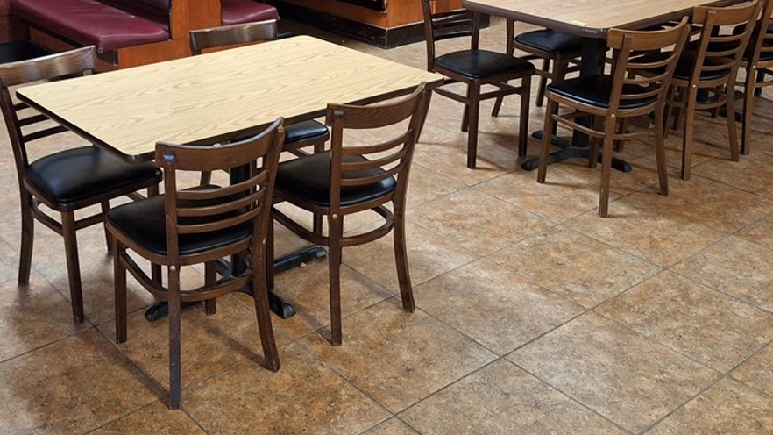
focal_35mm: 43
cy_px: 73
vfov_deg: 27.1
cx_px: 276
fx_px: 881
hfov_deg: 46.8
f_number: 1.8
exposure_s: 1/24
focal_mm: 5.54
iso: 320
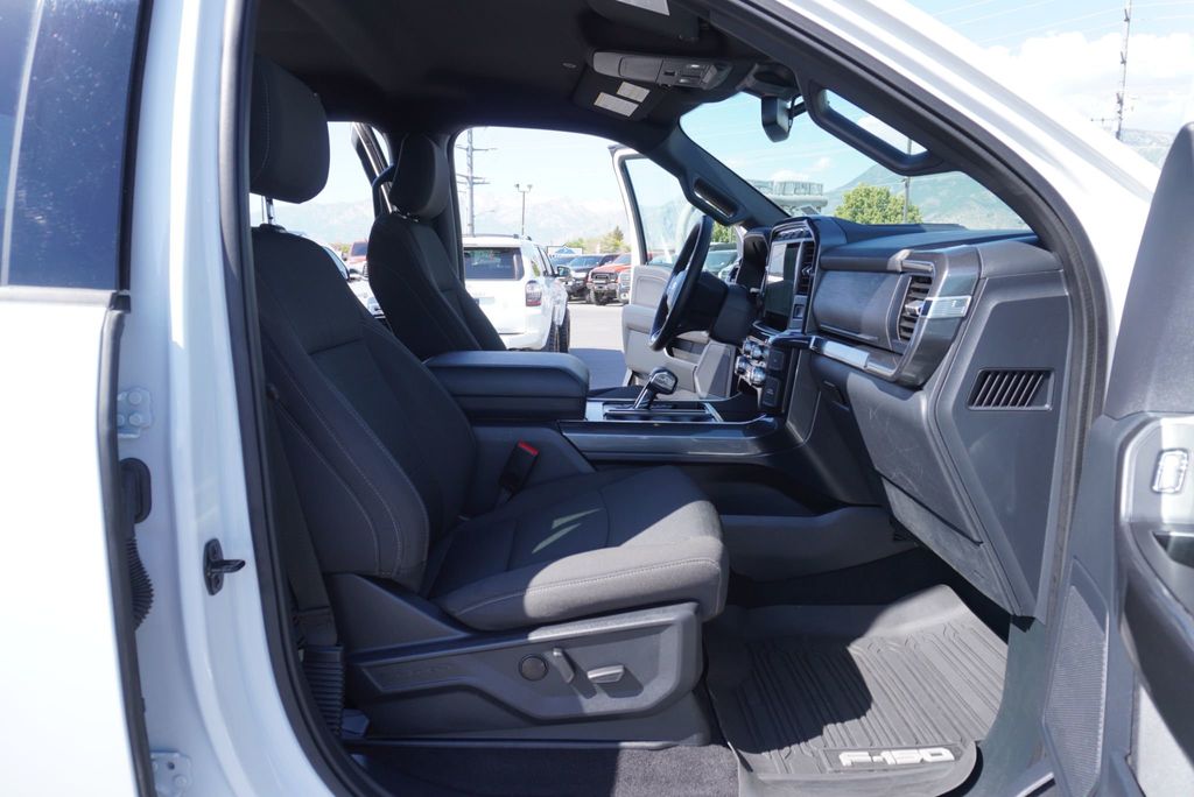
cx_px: 597
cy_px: 398
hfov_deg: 73.7
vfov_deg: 53.2
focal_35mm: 24
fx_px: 796
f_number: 5.6
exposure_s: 1/125
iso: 100
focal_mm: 16
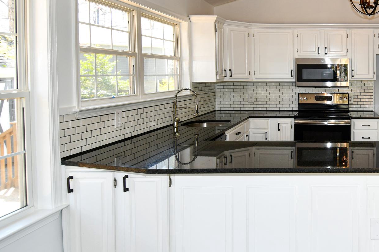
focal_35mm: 30
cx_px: 308
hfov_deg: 56.9
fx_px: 316
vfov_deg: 43.6
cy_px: 115
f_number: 4.5
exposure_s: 1/80
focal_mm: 12
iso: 200
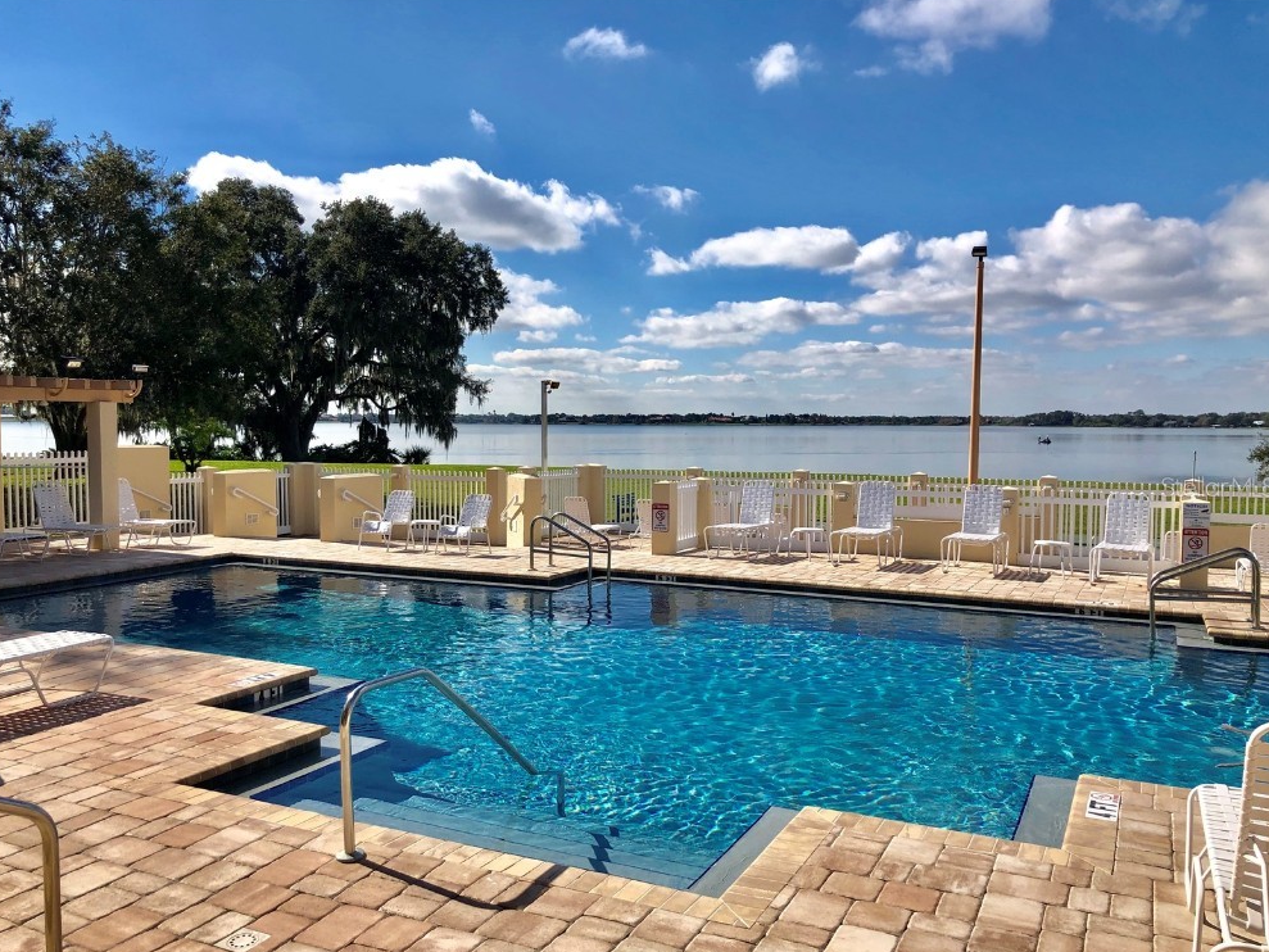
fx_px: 1063
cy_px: 486
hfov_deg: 61.7
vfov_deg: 48.2
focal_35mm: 29
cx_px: 625
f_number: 1.8
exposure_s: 1/3472
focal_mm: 4
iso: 25
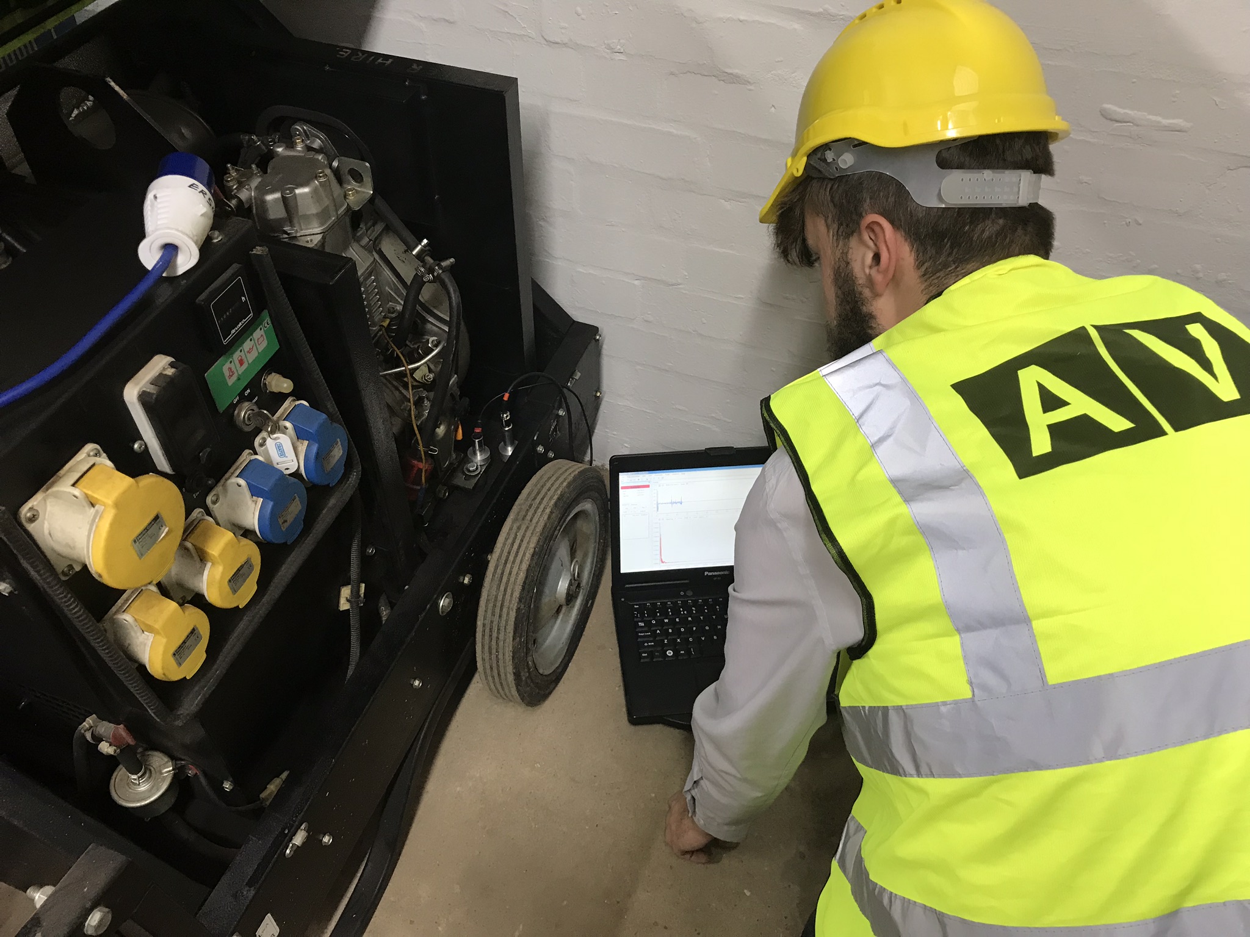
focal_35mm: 28
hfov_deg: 63.4
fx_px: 1011
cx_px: 625
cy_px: 468
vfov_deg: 49.7
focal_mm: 3.99
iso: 40
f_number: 1.8
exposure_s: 1/17
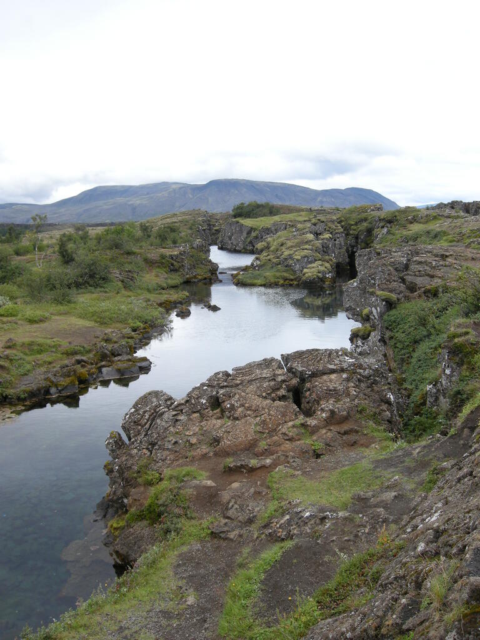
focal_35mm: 35
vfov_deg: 52.6
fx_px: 647
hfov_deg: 40.7
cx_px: 240
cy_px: 320
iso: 100
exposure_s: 1/220
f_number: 4.8
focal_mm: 7.5
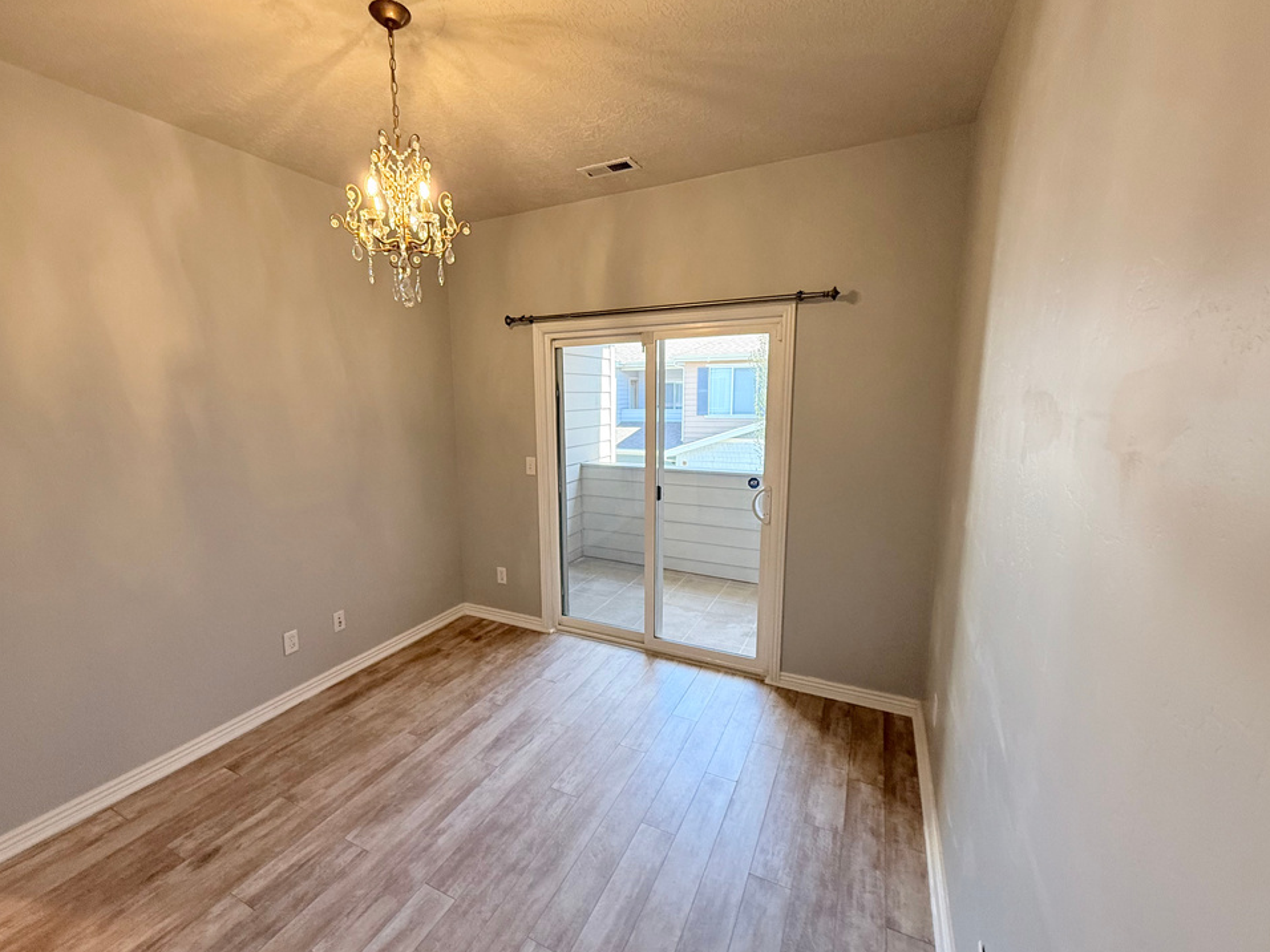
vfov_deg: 81.7
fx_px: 550
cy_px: 483
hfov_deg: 98.0
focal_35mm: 15
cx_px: 594
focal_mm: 2.22
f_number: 2.2
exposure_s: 1/120
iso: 250
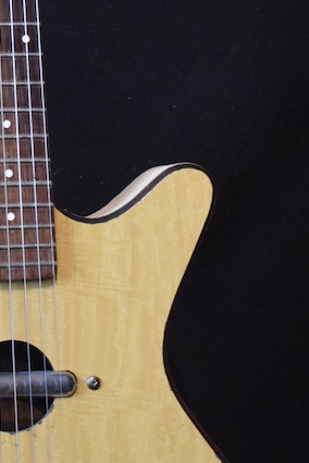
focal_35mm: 169
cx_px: -16
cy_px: 70
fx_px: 2176
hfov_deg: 8.1
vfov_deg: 12.1
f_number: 4.5
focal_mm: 32
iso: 3200
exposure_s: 1/60
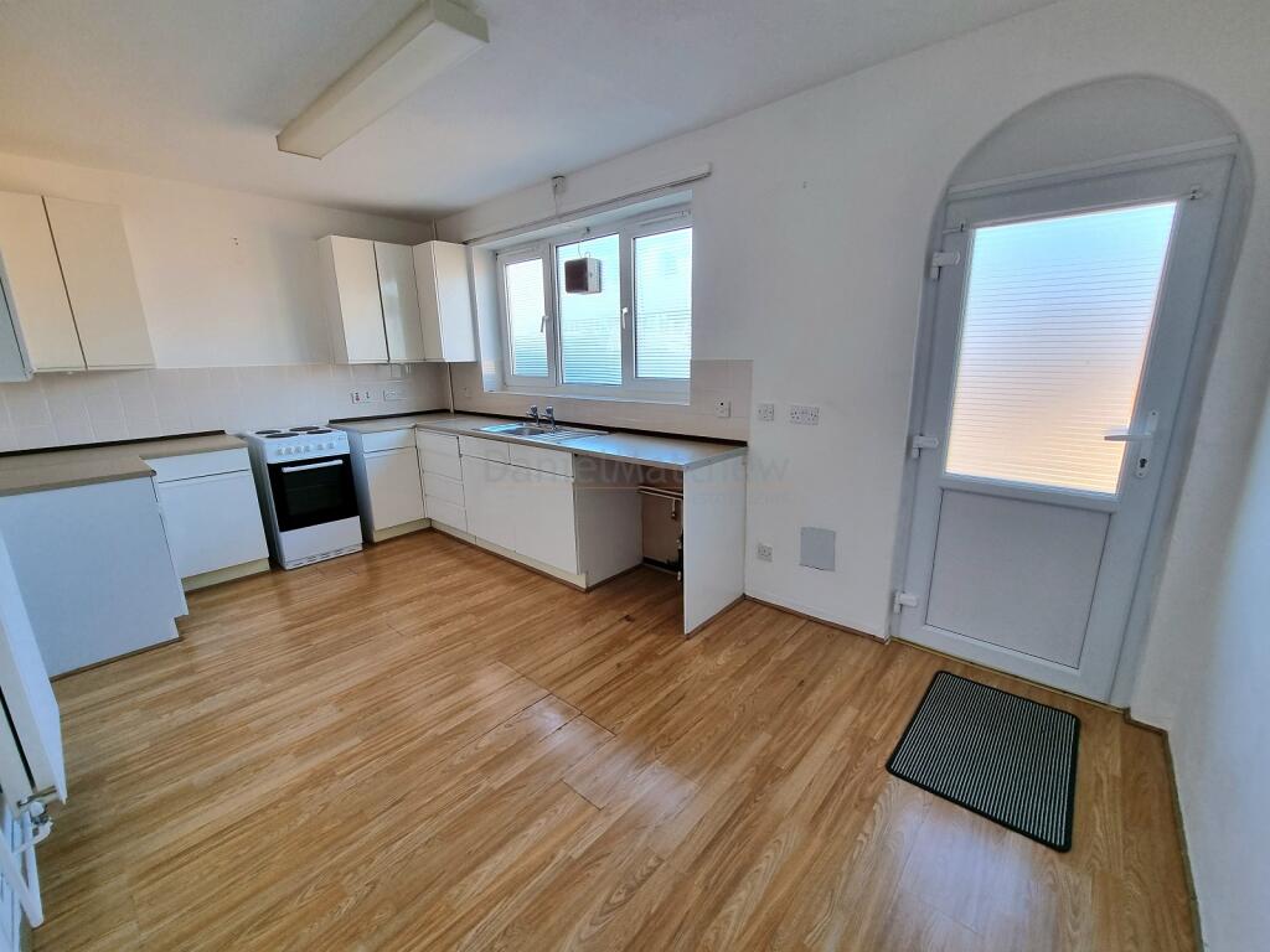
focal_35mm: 13
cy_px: 476
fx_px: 477
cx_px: 635
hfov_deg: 106.2
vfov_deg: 89.9
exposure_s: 1/100
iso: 64
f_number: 2.2
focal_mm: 2.2
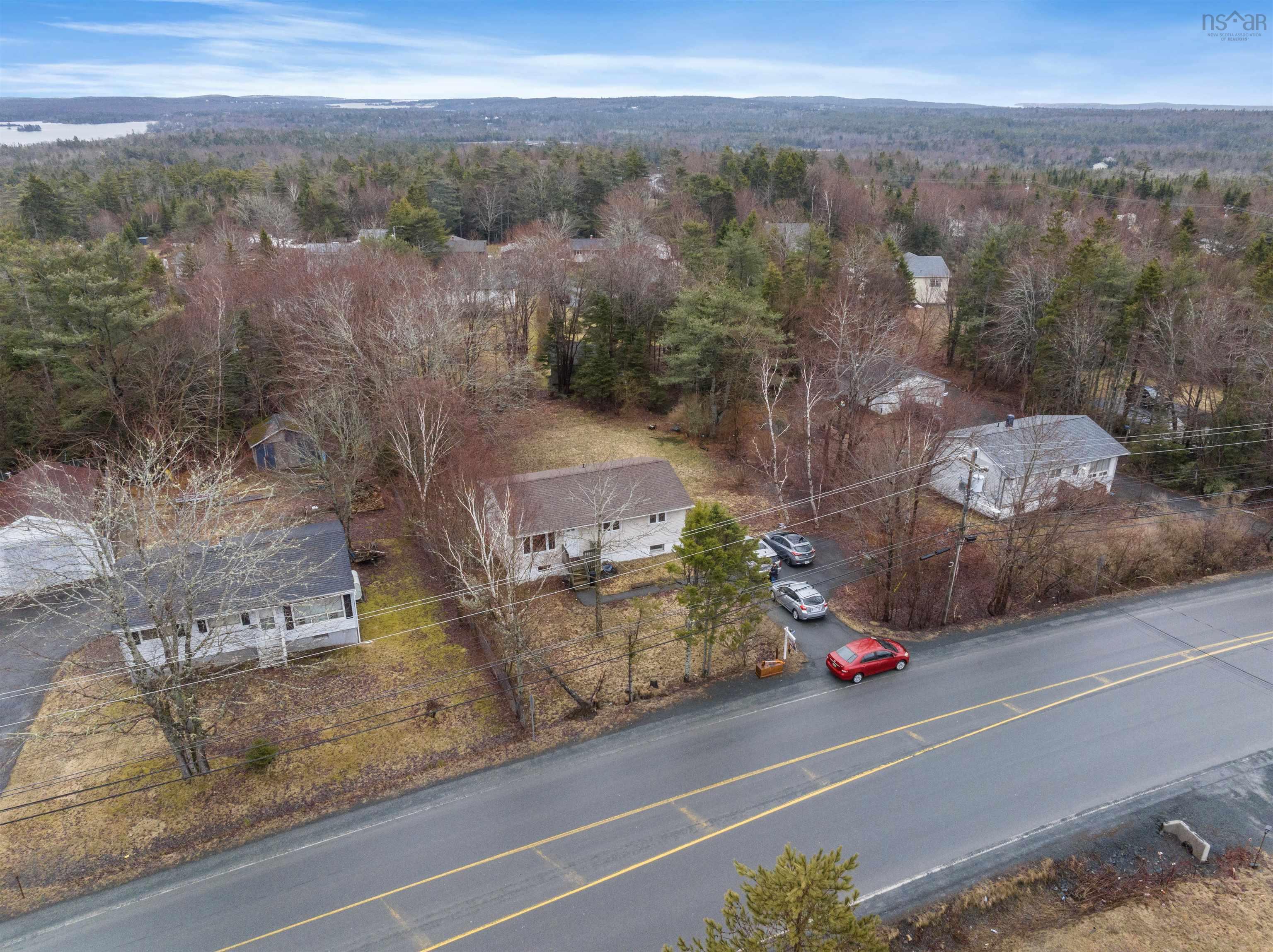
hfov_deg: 71.6
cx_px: 636
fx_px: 882
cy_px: 476
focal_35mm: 24
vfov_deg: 56.8
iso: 400
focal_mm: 12.29
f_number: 9
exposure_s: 1/10
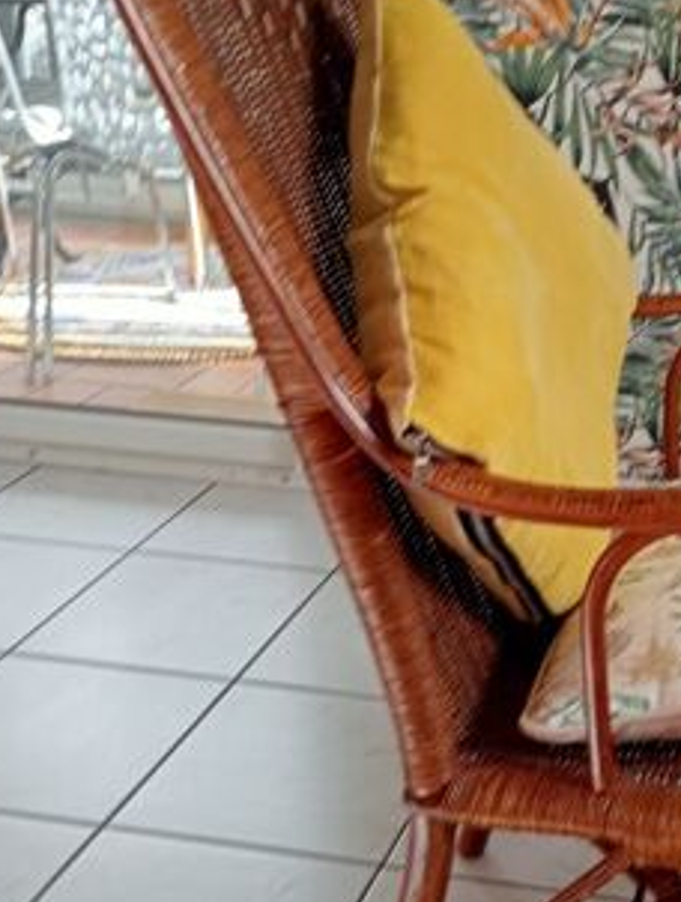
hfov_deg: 23.9
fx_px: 1541
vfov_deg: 32.6
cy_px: 438
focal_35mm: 59
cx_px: 675
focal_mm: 4.04
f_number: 1.8
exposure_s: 1/50
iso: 115
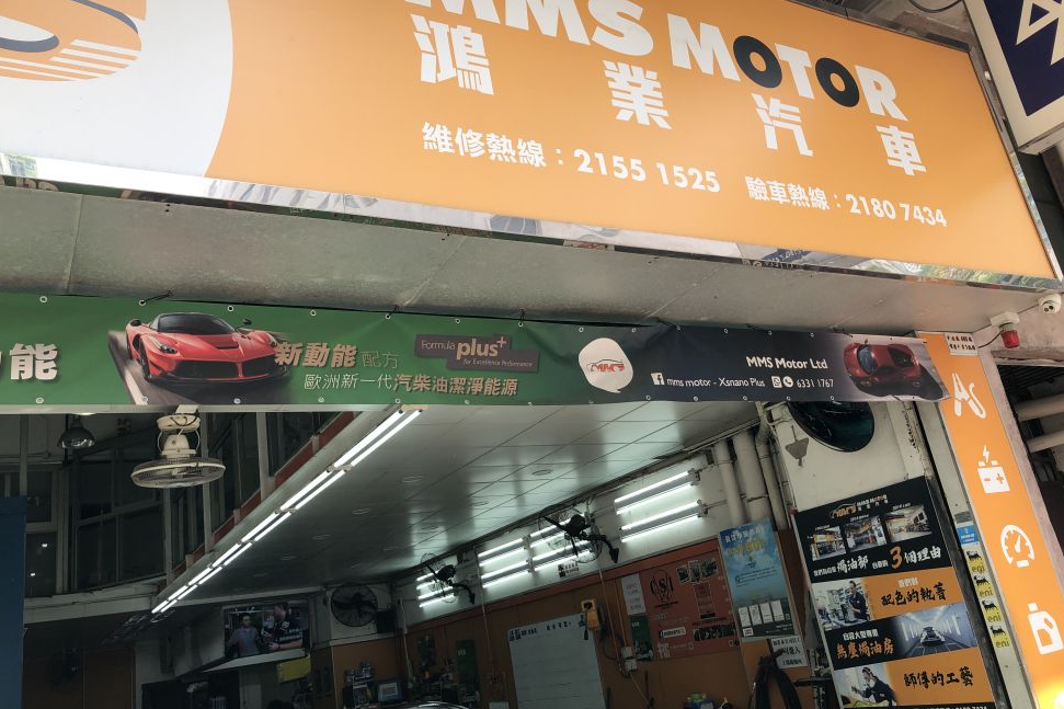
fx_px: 886
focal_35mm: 30
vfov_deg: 43.6
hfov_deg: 61.9
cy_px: 357
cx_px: 523
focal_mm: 3.99
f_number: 1.8
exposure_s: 1/249
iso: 20
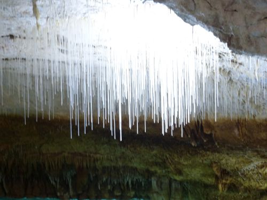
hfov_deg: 11.1
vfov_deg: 8.3
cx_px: 134
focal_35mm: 178
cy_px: 100
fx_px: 1373
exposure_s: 1/3.2
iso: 200
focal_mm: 32
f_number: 2.8
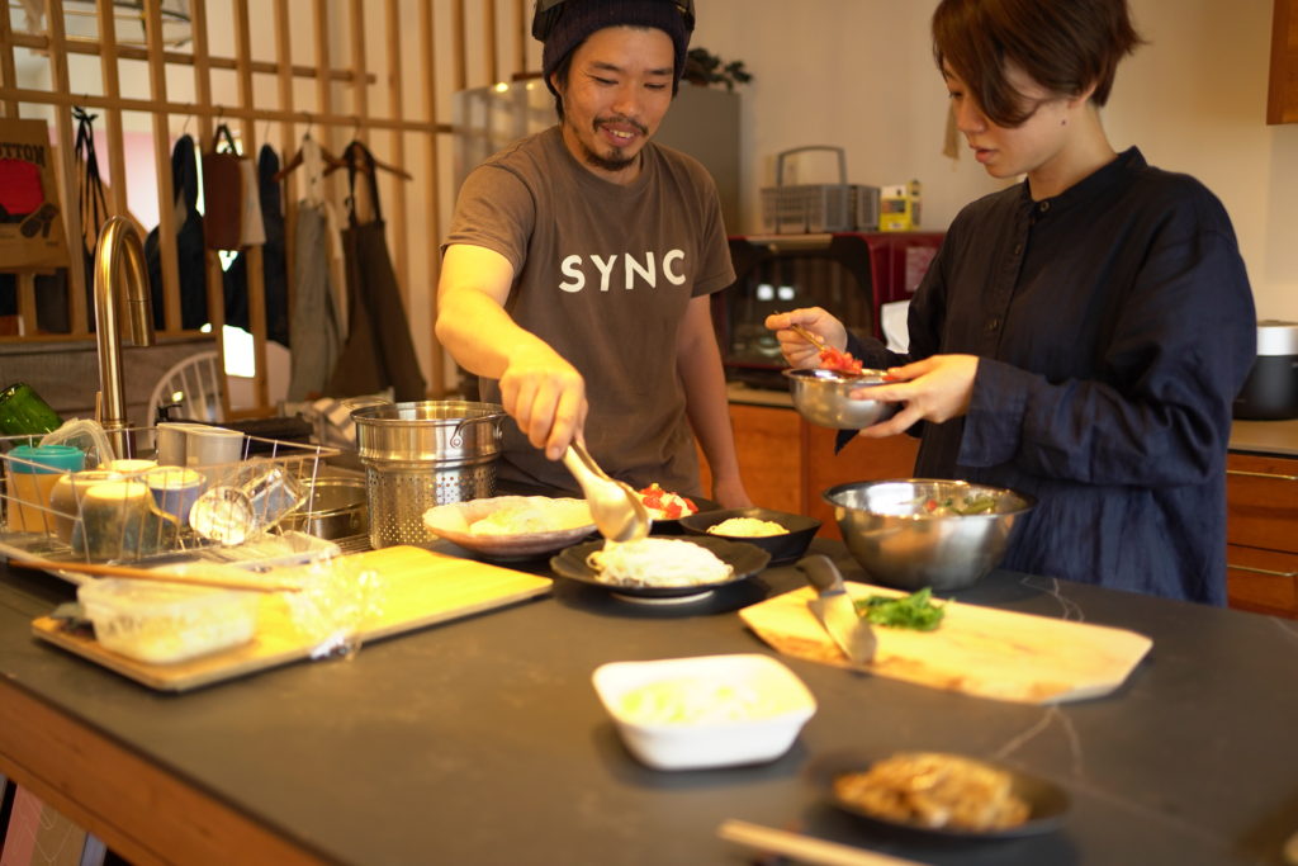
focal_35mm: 35
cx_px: 649
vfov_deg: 37.9
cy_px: 433
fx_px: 1262
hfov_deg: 54.4
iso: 640
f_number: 1.8
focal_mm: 35
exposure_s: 1/200
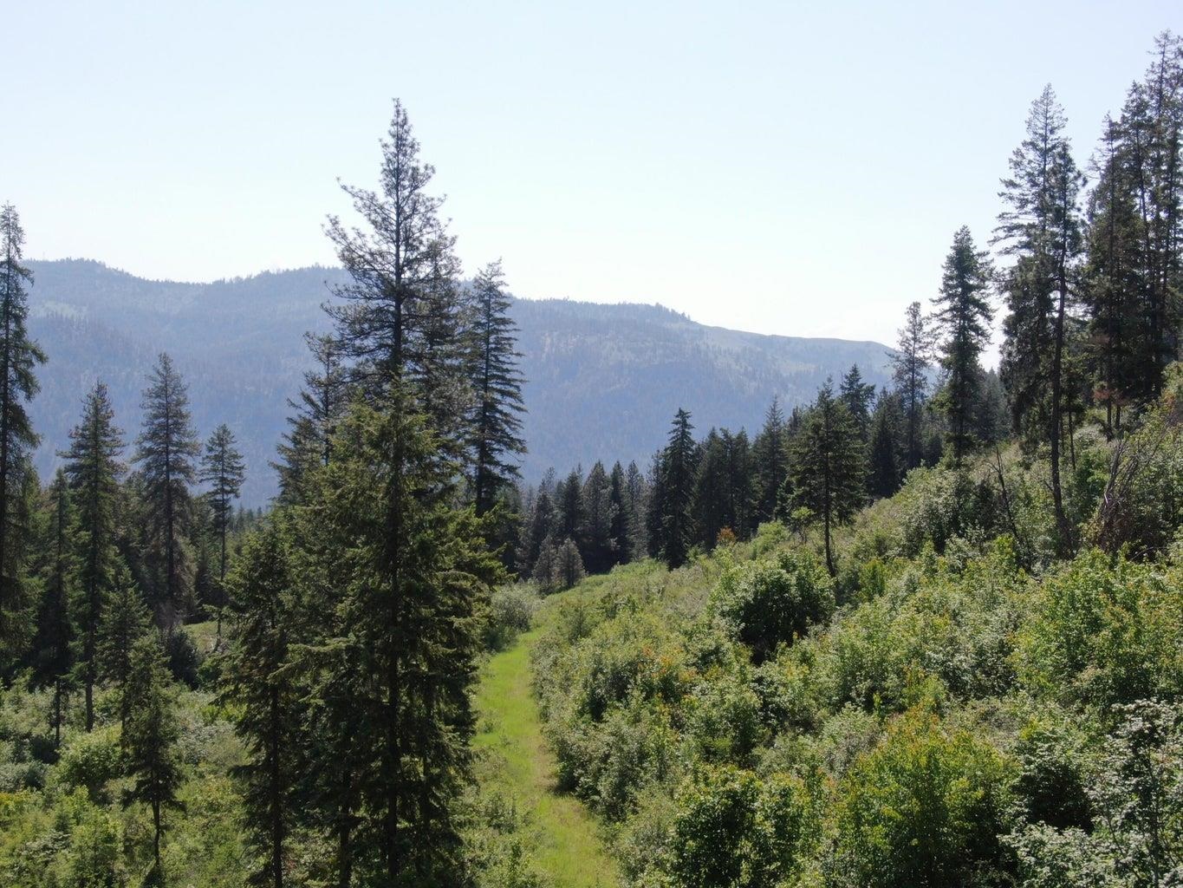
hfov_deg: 39.7
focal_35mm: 48
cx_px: 592
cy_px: 444
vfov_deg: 30.3
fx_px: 1641
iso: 200
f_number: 3.8
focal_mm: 8.6
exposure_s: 1/1250
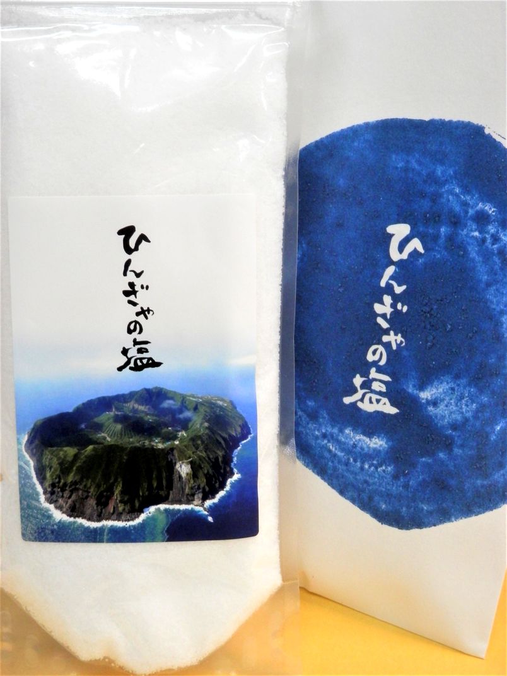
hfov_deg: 18.4
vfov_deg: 24.4
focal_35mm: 80
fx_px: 1562
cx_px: 254
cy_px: 338
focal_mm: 14.4
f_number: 4.6
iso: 200
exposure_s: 1/20
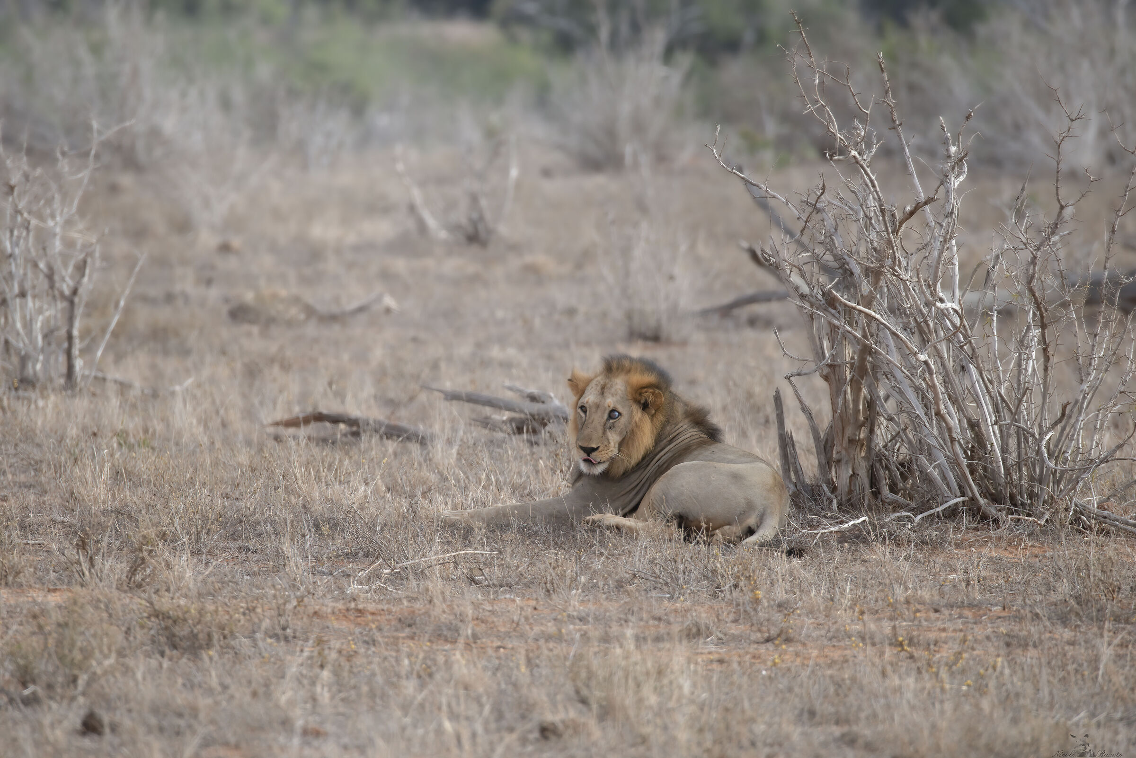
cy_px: 379
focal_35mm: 600
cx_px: 568
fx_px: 18939
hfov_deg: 3.4
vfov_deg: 2.3
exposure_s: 1/500
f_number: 8
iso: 720
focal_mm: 600
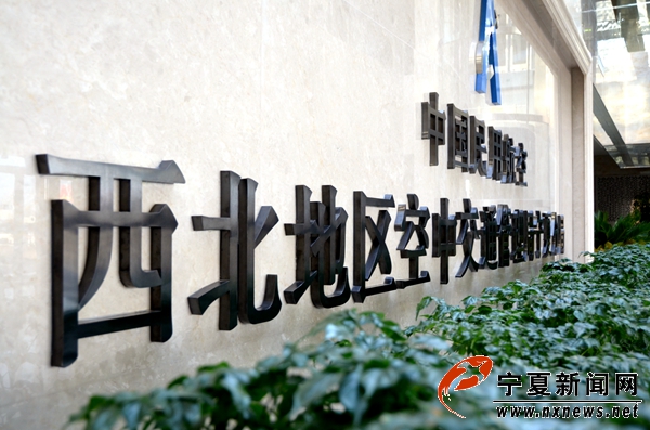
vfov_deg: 36.7
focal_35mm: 36
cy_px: 215
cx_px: 325
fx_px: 648
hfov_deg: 53.2
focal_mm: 24
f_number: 3.8
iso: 500
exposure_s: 1/30
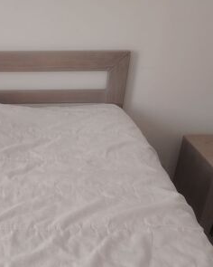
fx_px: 362
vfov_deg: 40.2
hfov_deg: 31.1
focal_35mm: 46
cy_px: 156
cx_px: 18
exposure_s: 1/100
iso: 197
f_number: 1.75
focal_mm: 5.25
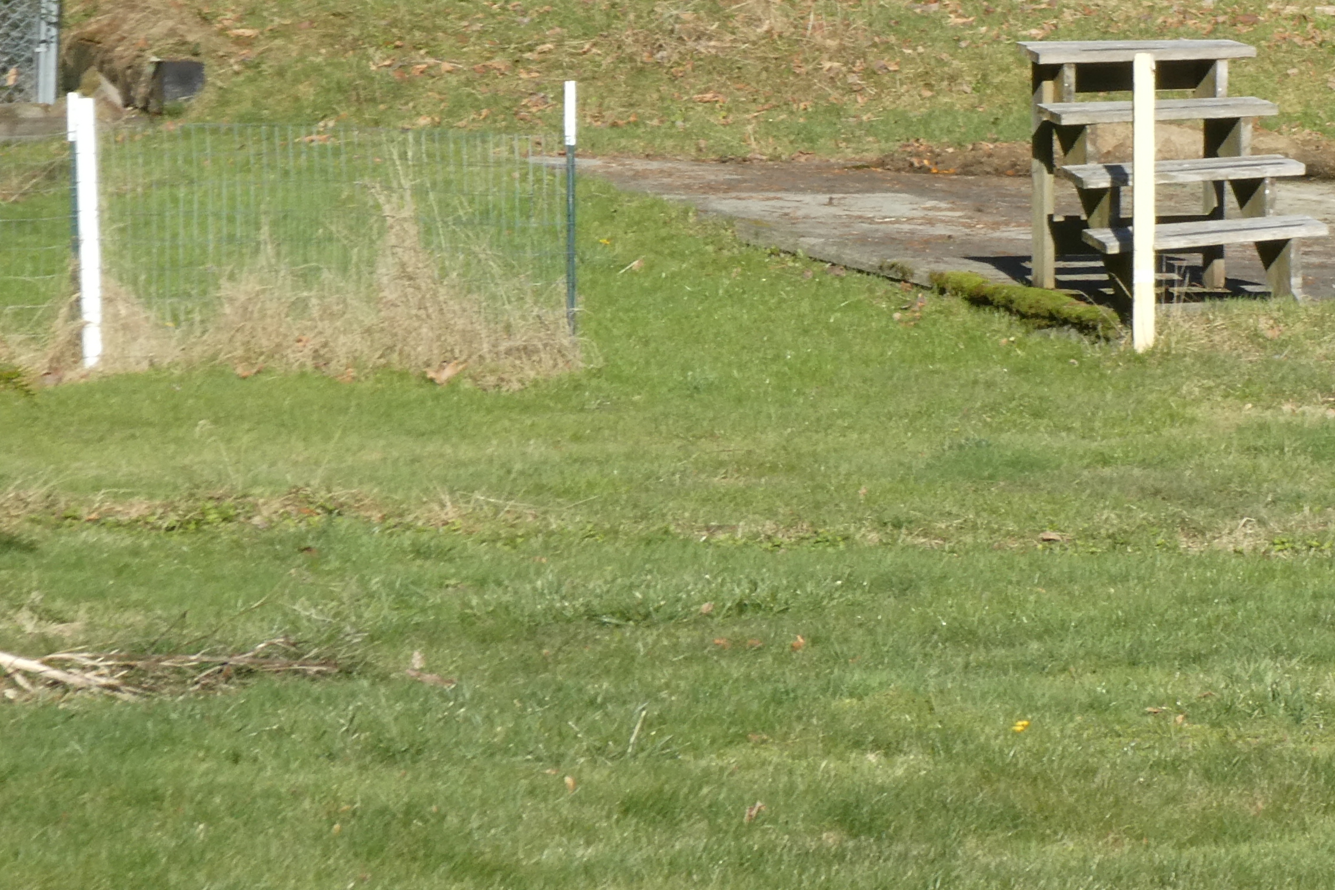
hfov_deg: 9.5
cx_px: 1435
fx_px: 7935
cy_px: -87
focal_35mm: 214
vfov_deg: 6.4
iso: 80
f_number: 4.9
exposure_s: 1/320
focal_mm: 16.1
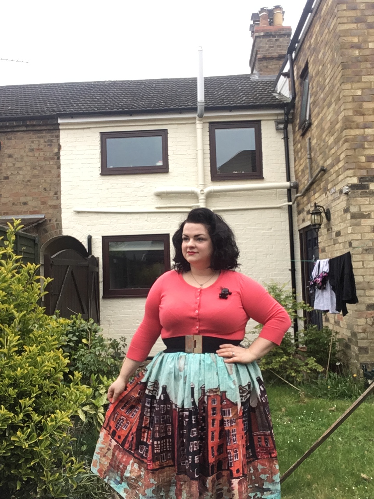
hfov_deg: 45.4
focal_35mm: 31
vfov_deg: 58.4
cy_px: 250
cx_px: 187
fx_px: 447
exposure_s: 1/121
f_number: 2.4
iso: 50
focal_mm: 2.15
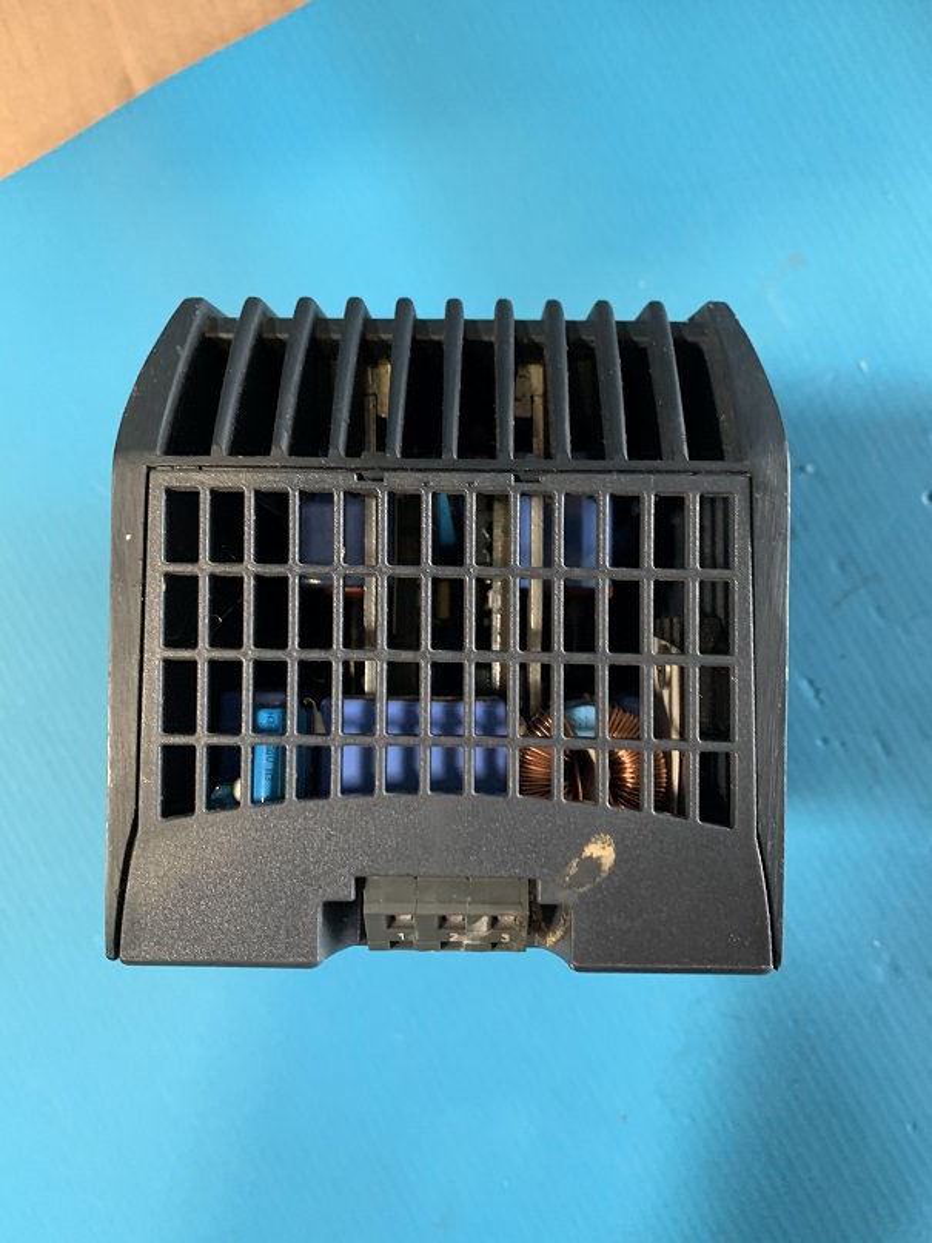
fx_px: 934
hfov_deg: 53.1
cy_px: 622
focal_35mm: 26
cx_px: 466
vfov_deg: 67.3
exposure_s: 1/52
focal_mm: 4.25
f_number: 1.8
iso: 400
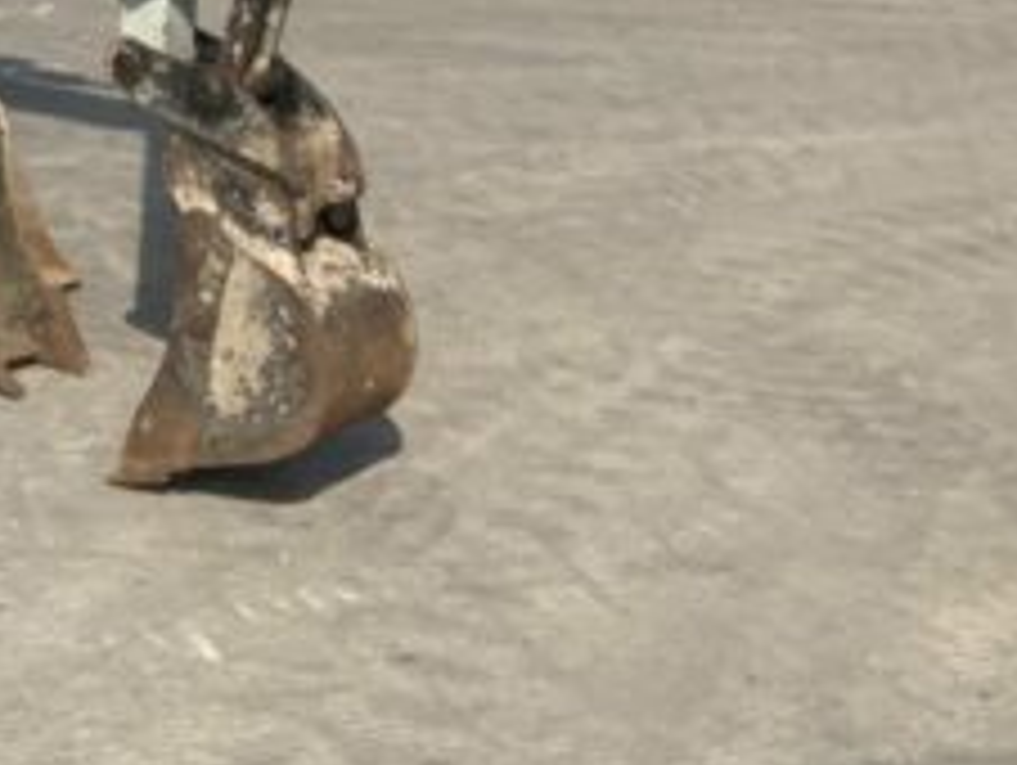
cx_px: -18
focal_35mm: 82
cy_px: -297
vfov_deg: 16.7
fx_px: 2412
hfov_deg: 22.8
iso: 16
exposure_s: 1/2801
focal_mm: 3
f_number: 1.8
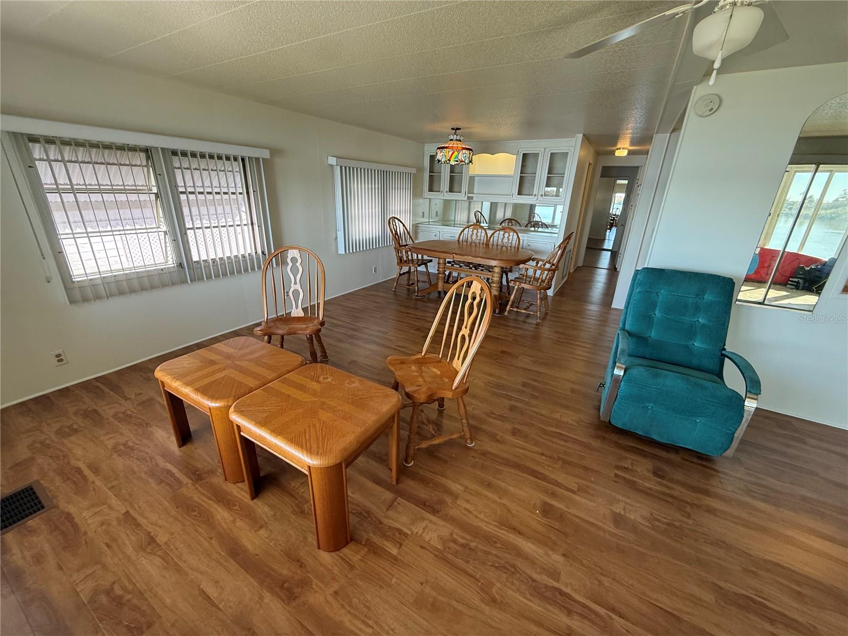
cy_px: 318
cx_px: 424
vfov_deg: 85.7
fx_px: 343
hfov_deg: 102.1
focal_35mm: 14
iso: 160
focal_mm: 2.22
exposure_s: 1/120
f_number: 2.2
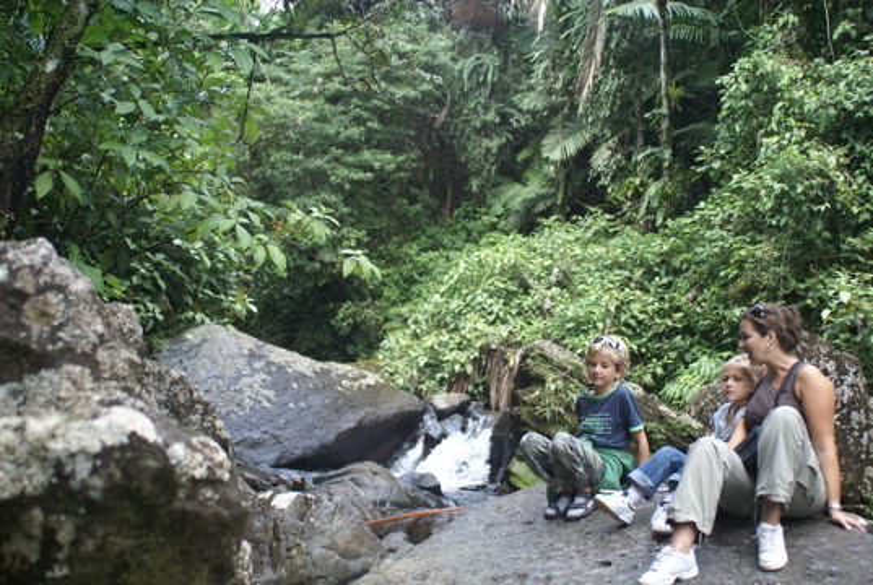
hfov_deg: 46.3
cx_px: 436
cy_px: 292
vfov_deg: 32.0
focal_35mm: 42
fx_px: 1020
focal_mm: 28
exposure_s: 1/125
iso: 320
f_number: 3.5
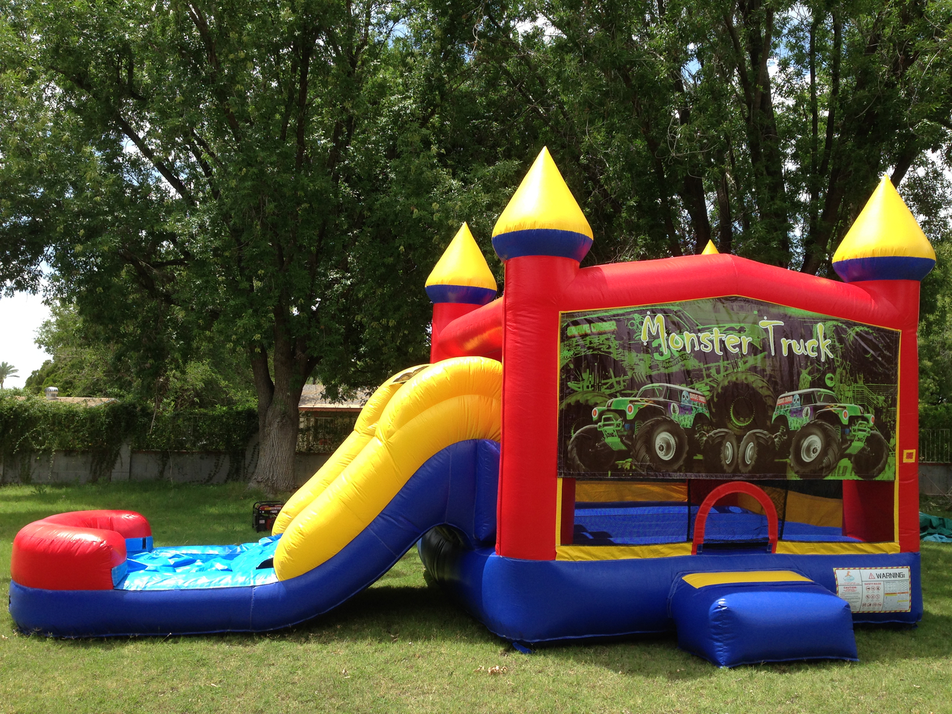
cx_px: 476
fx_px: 908
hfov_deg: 55.4
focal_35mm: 33
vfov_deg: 42.9
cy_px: 357
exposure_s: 1/797
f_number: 2.4
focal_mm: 4.12
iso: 50
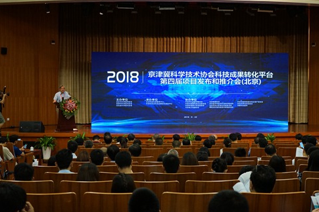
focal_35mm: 59
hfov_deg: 33.9
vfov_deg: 23.0
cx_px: 173
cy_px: 101
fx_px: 523
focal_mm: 52
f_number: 5
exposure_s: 1/160
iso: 2500
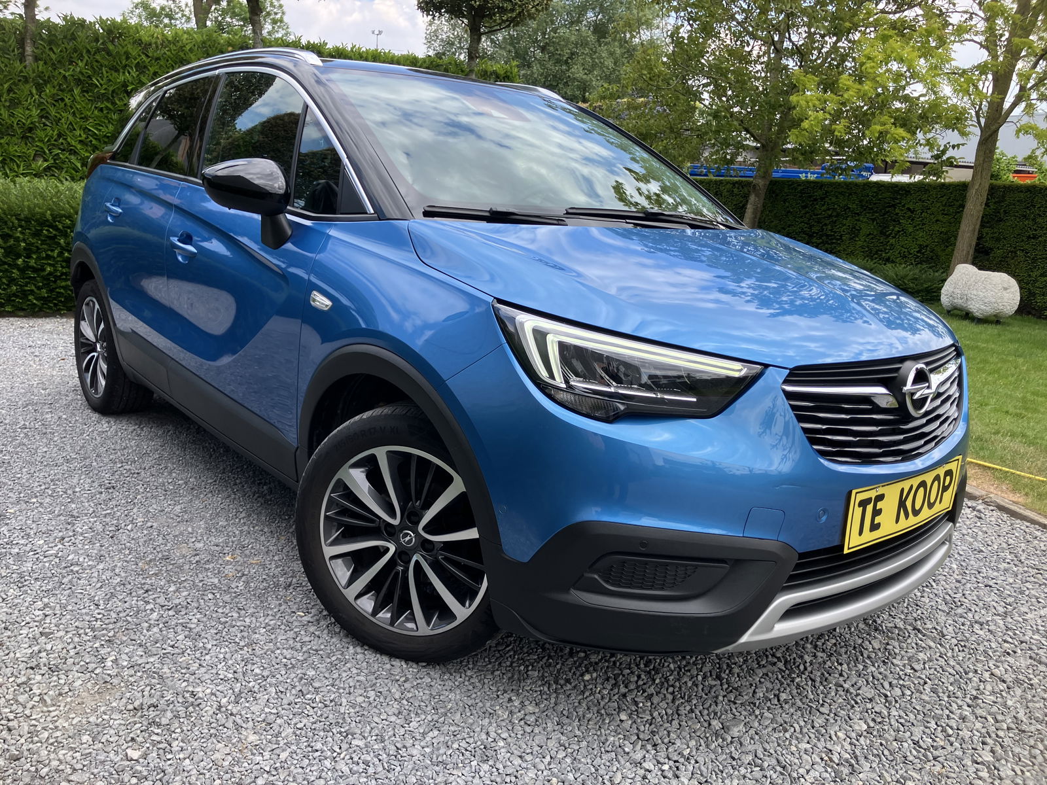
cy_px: 392
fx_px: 847
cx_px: 524
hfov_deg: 63.4
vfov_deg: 49.7
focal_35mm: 28
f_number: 1.8
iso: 32
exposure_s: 1/481
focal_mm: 3.99
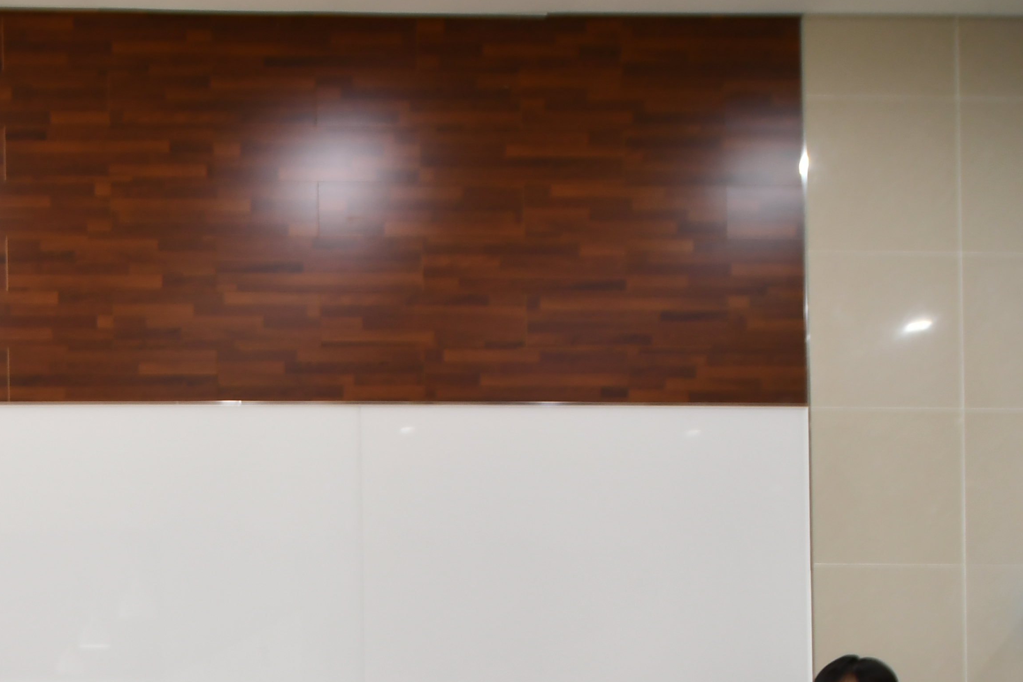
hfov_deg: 28.4
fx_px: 1847
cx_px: -73
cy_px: 776
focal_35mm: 65
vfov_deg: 19.9
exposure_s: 1/30
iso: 280
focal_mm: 18
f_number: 3.5
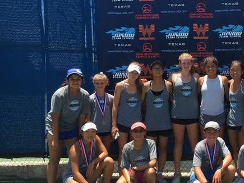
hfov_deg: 38.0
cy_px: 89
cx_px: 199
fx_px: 338
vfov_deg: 30.2
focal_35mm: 48
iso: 25
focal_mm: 4.15
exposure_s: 1/754
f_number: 2.2
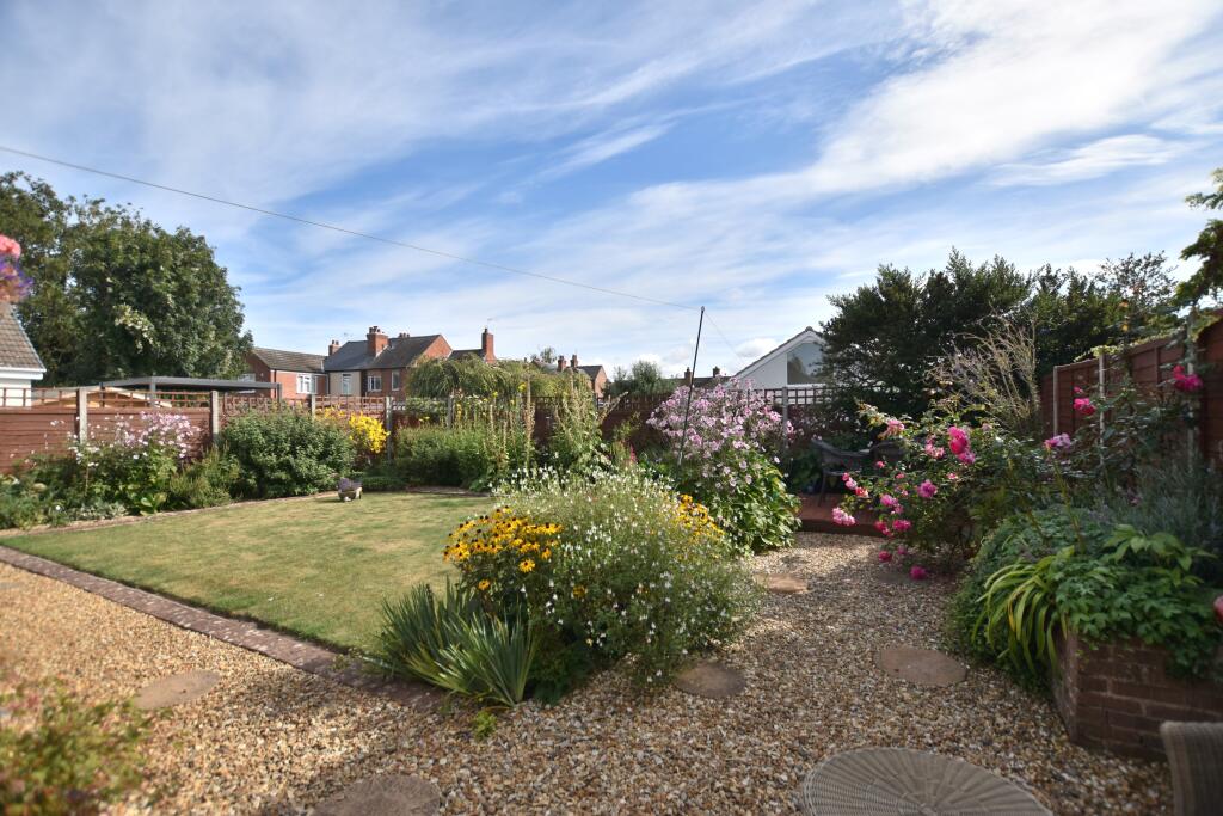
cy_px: 408
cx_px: 612
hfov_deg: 100.4
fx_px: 510
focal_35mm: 15
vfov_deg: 77.3
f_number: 3.5
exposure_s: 1/2000
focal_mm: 10
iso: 100
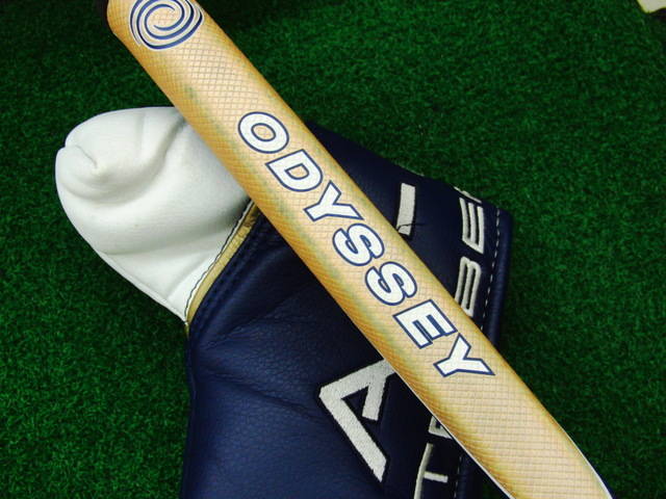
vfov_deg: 38.7
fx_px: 712
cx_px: 333
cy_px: 250
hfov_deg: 50.1
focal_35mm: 37
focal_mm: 6.42
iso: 400
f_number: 3.6
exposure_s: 1/80
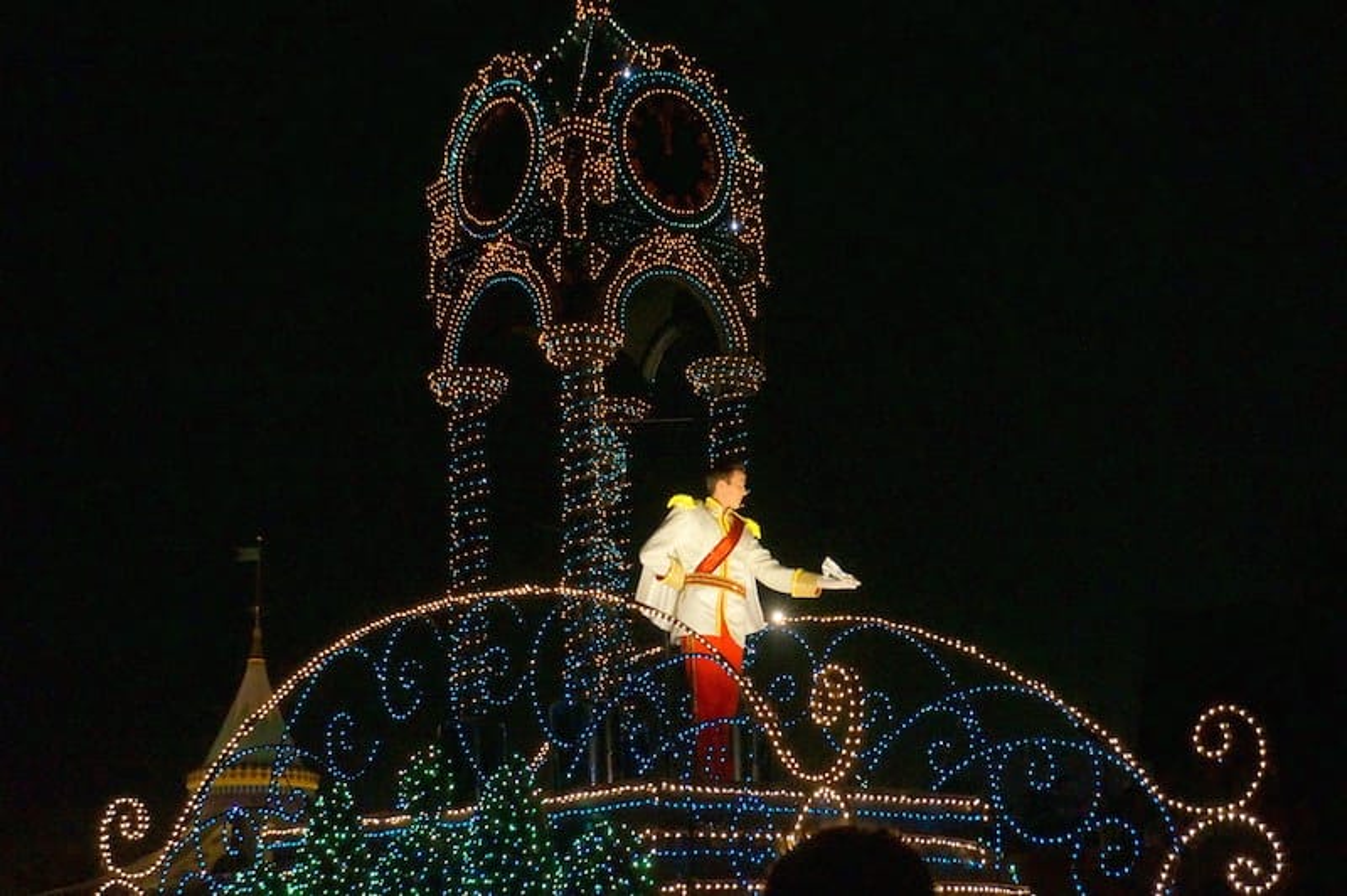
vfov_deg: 23.1
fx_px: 2187
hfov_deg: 34.2
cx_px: 674
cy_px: 448
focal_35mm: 58
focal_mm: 39
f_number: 5.6
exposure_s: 1/80
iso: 3200
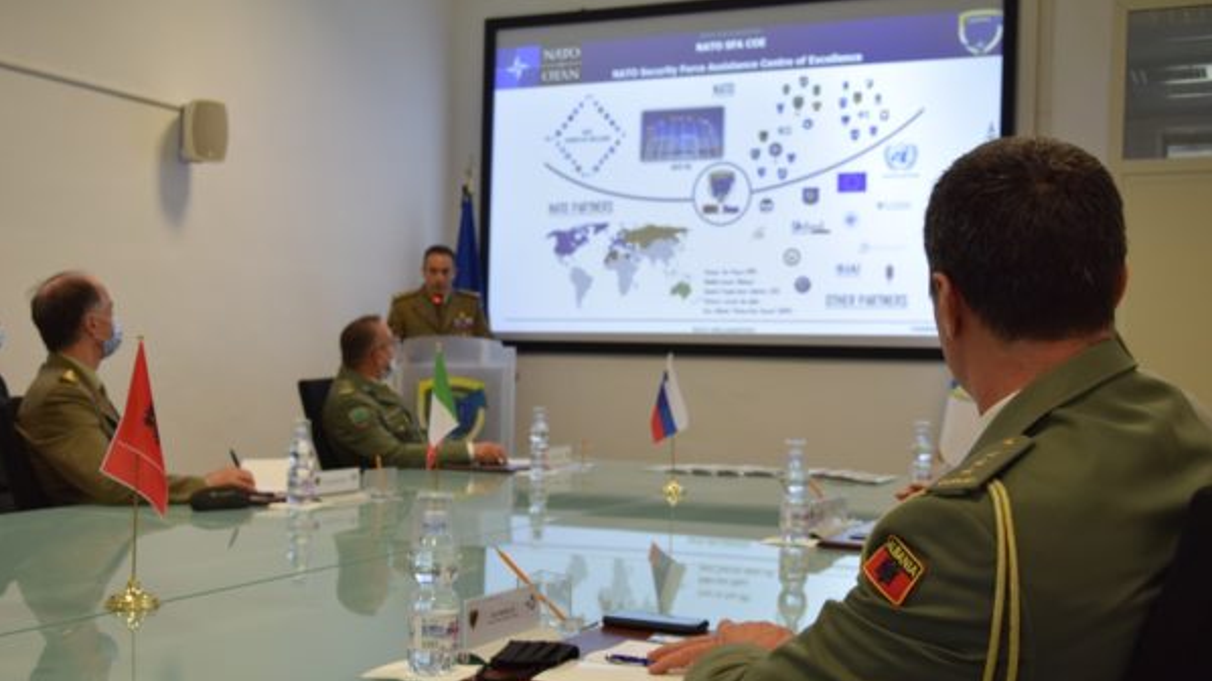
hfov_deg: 49.4
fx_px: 1317
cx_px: 606
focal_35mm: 41
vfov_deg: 29.0
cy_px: 389
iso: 800
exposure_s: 1/80
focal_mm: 26
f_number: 5
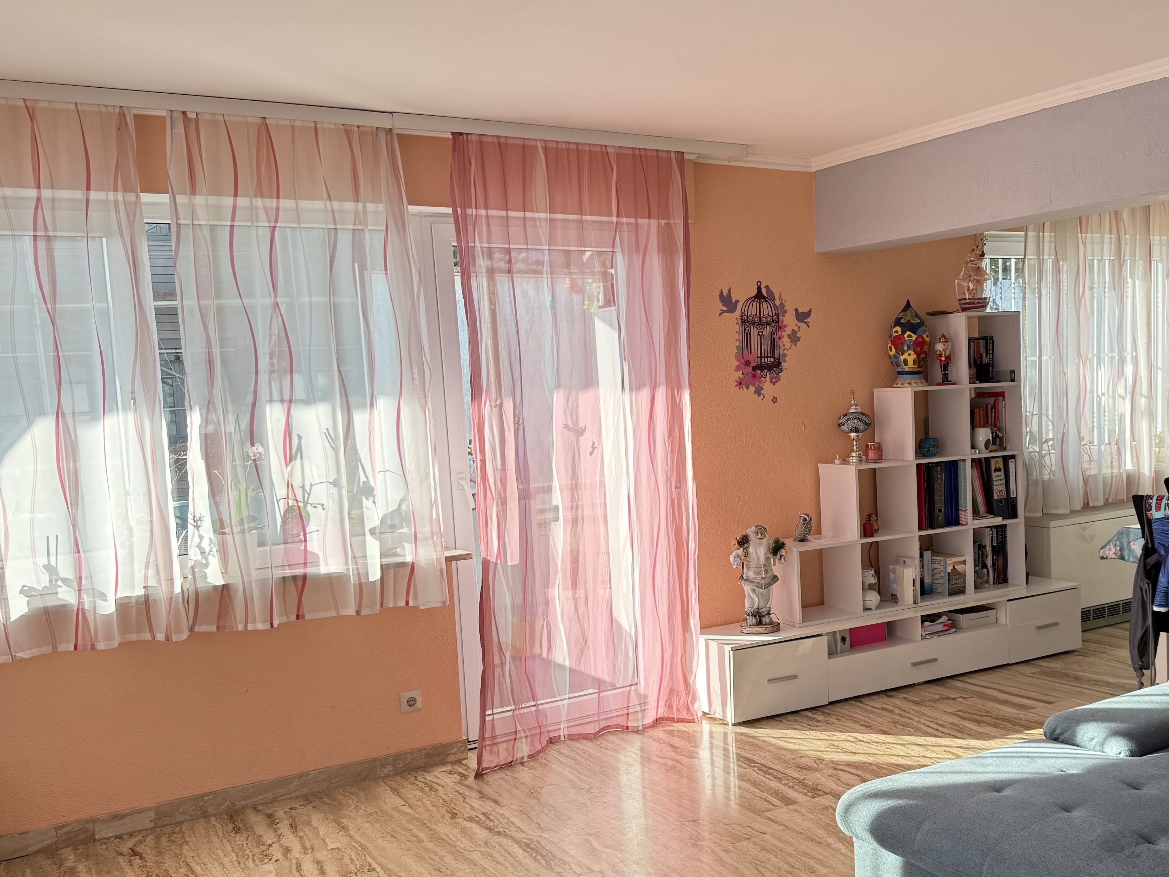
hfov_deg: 50.4
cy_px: 509
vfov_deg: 39.6
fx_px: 1216
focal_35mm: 36
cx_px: 780
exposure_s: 1/294
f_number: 1.78
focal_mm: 6.76
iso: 100
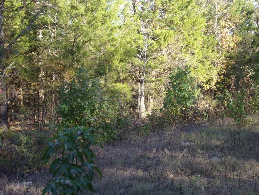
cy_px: 98
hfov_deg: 41.2
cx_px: 130
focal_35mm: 46
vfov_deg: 31.5
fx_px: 344
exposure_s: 1/85
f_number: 4.1
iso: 80
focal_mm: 8.3
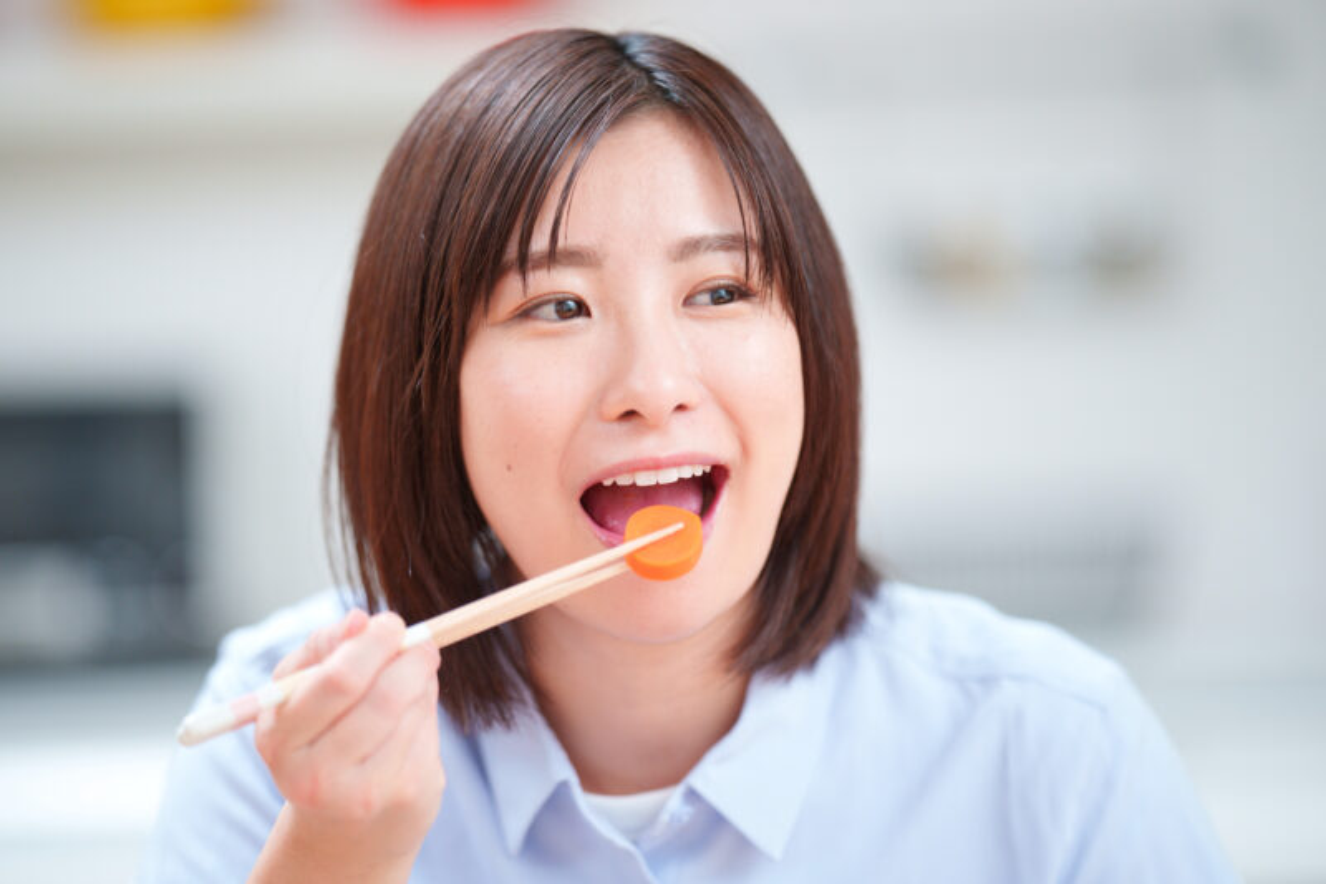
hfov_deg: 15.2
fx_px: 4971
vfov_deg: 10.2
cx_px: 663
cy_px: 442
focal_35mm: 135
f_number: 1.8
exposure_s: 1/500
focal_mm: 135
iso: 500
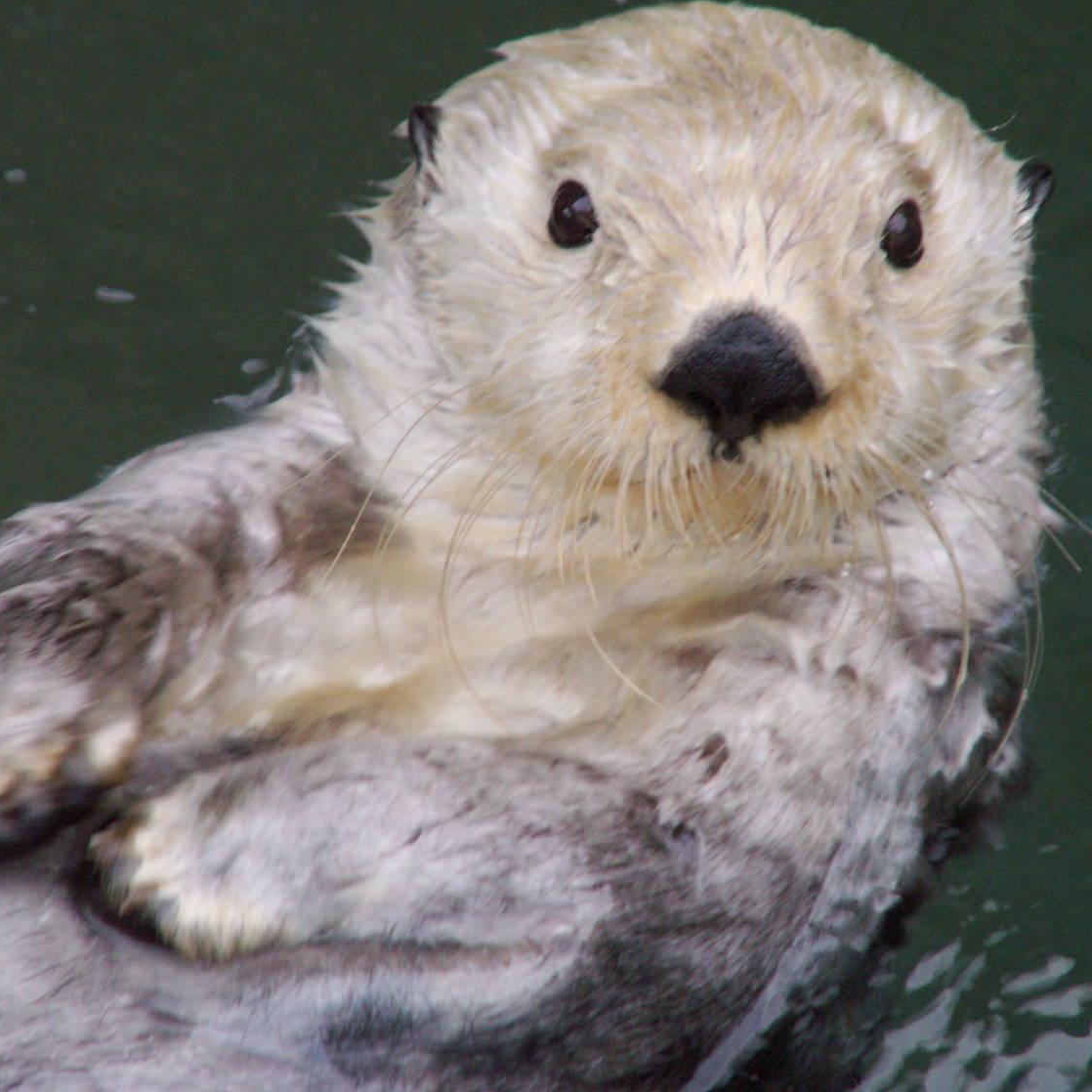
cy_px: 538
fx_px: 17024
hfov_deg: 3.7
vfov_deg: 3.7
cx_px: 545
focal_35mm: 477
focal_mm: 62.55
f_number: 4.5
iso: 125
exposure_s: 1/100
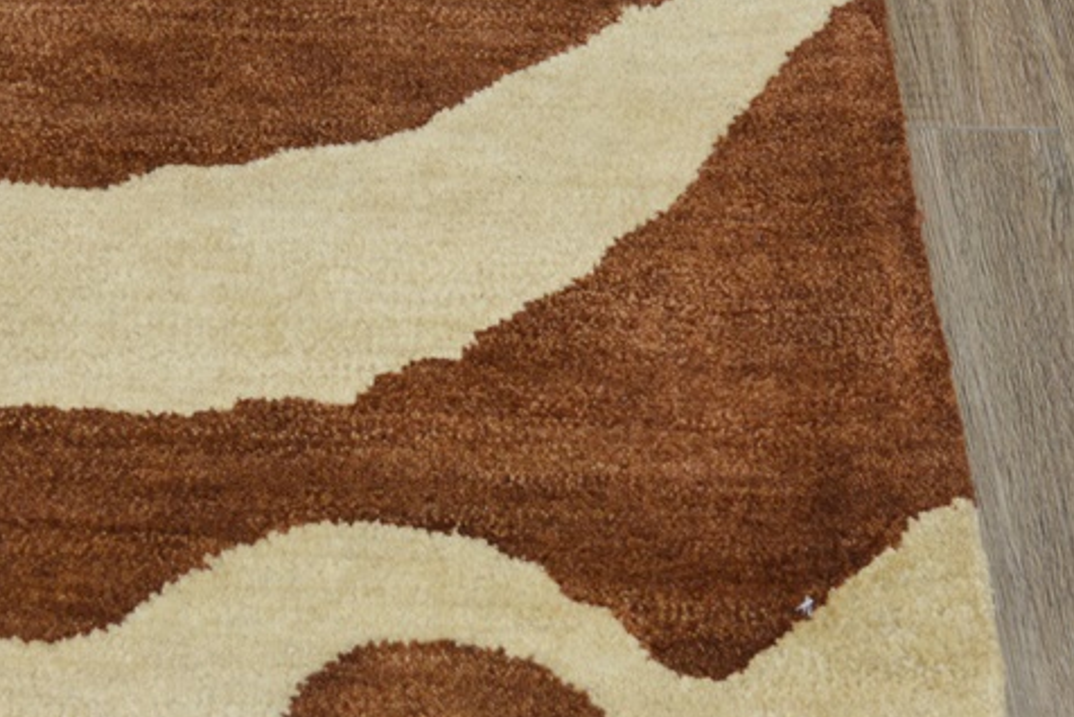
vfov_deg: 13.4
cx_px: 343
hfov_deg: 19.9
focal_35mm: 102
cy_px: 286
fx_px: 3045
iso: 640
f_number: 5
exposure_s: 1/60
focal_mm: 36
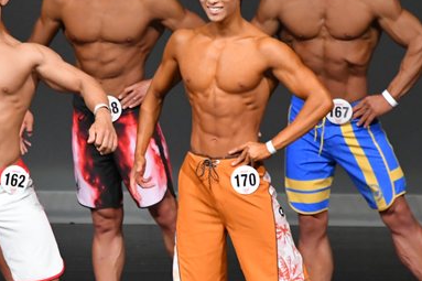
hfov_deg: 2.7
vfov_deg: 1.8
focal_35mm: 759
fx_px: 8893
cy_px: 179
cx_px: 70
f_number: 5.6
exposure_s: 1/400
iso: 4000
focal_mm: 250
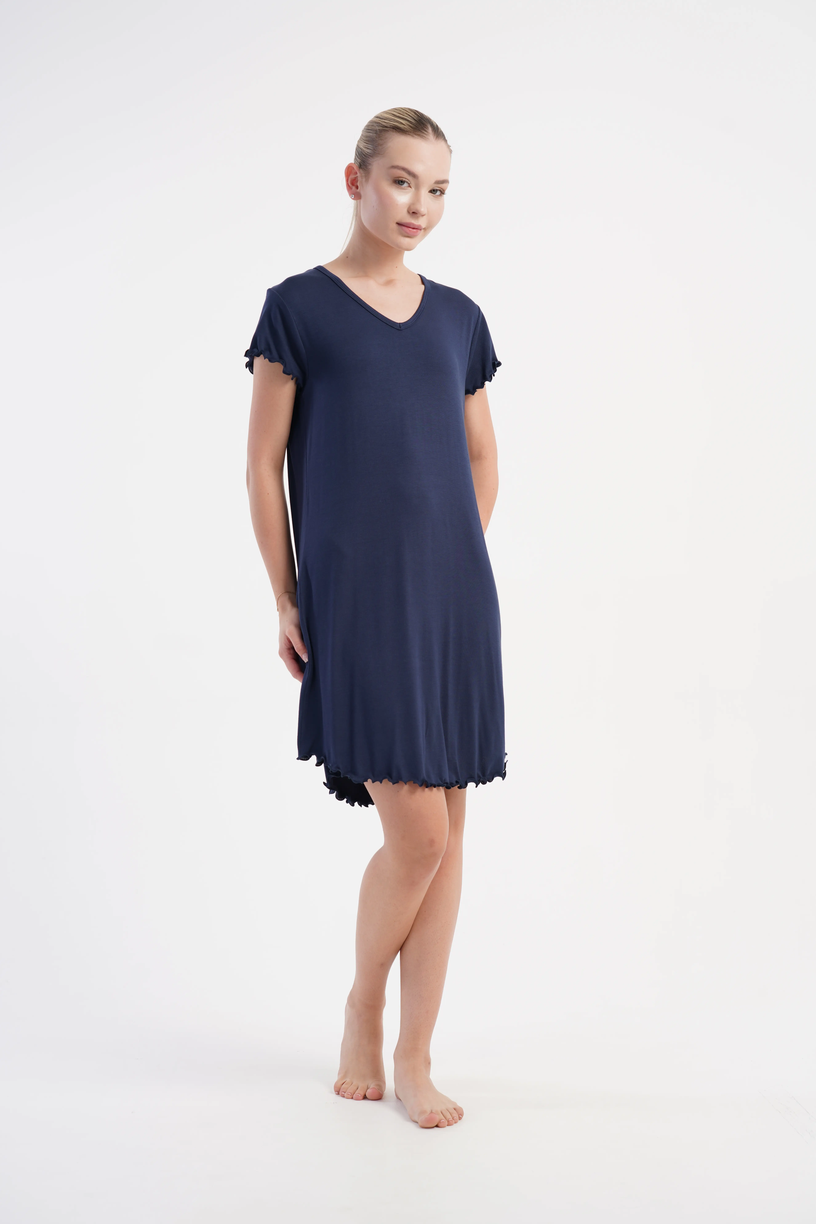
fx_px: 1937
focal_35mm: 57
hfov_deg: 23.8
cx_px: 408
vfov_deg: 35.0
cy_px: 612
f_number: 5.6
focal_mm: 57
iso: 100
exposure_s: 1/125
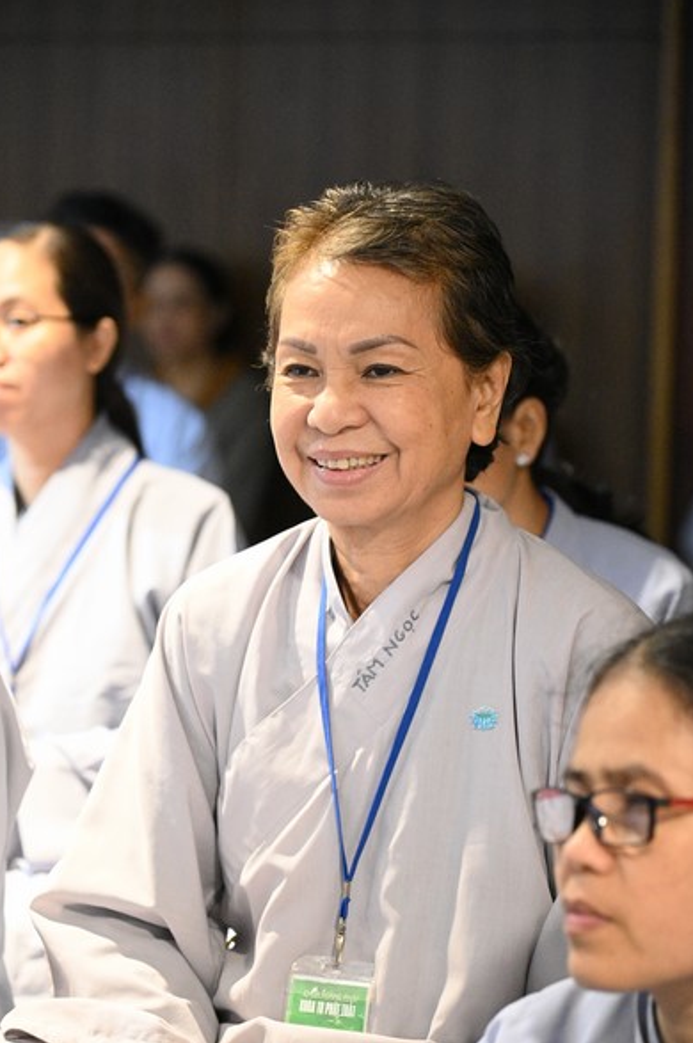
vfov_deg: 16.5
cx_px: 318
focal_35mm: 124
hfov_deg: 11.0
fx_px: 3589
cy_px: 542
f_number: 4
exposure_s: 1/160
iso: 12800
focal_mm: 112
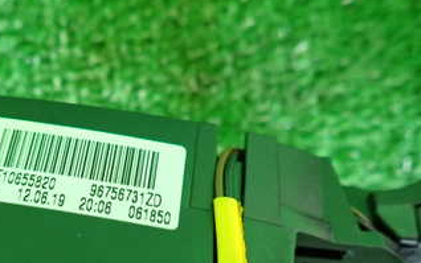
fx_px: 574
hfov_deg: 38.7
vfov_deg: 25.0
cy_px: 239
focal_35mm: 50
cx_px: 81
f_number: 2
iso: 320
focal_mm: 4.5
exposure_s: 1/30
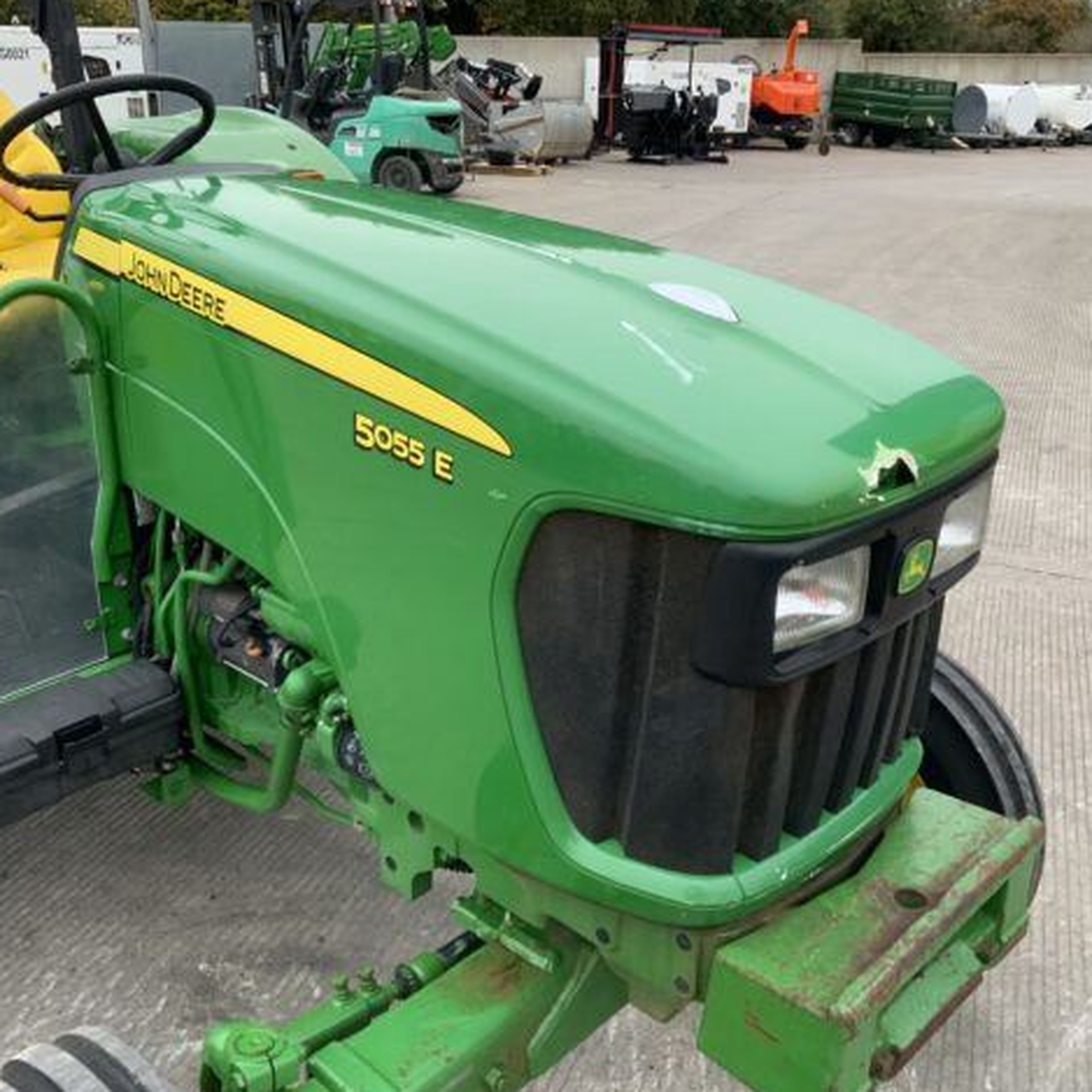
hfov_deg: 47.2
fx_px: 1249
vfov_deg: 47.2
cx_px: 577
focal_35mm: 35
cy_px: 545
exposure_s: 1/122
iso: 64
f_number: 1.8
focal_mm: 3
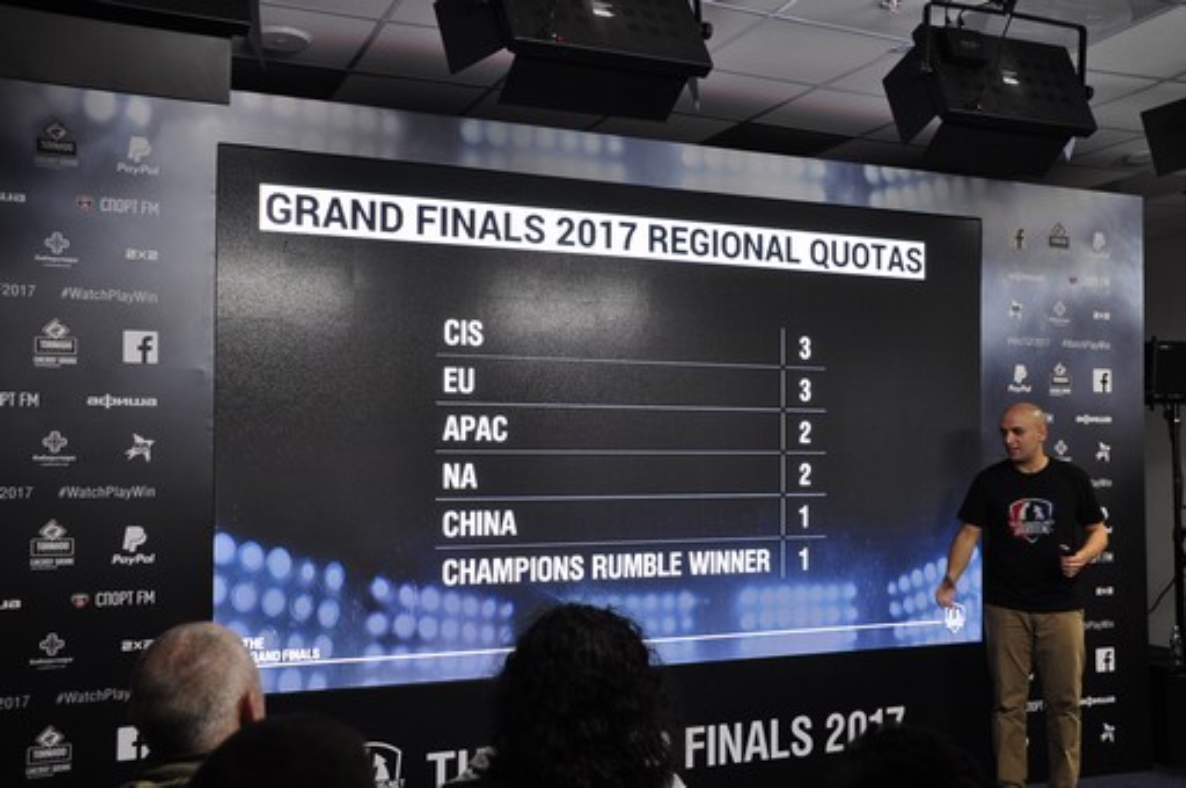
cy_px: 394
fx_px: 1234
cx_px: 593
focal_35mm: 38
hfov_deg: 51.3
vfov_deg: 35.4
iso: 400
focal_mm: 25
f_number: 7.1
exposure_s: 1/25
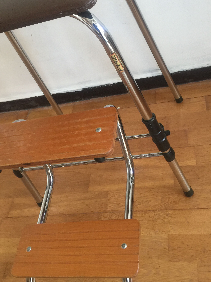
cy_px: 136
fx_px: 284
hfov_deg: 40.6
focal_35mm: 35
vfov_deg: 52.6
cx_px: 123
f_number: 2.2
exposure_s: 1/33
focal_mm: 4.15
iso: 40
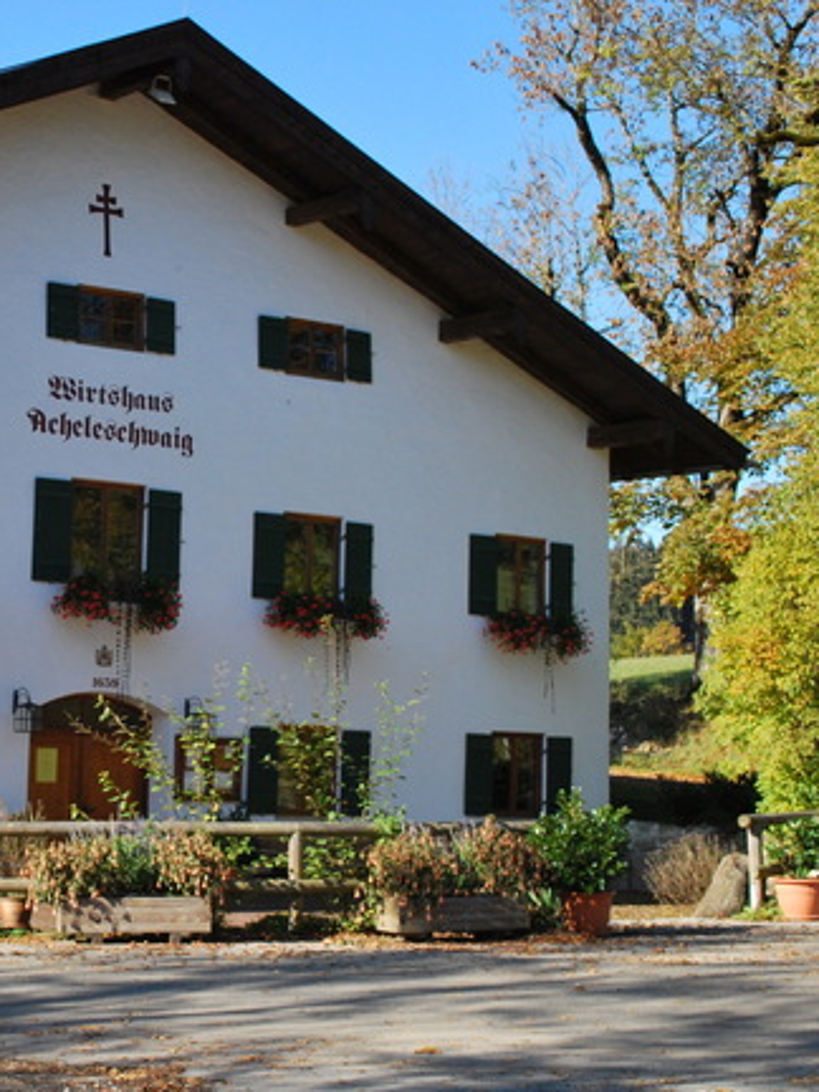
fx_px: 2082
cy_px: 541
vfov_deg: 29.4
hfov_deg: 21.5
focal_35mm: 66
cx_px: 13
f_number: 10
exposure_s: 1/400
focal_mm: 30
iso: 400
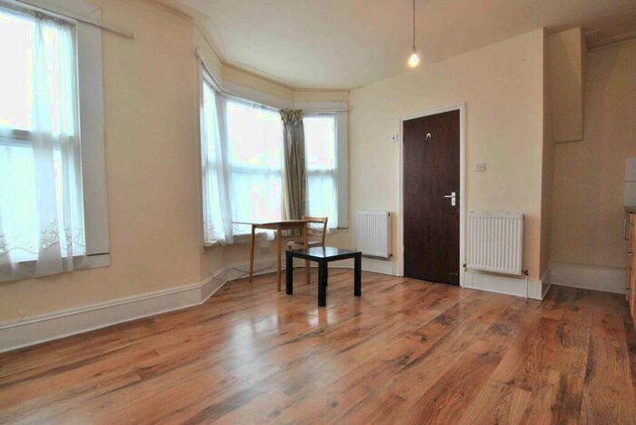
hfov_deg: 94.9
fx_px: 292
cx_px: 318
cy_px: 212
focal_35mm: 16
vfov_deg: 72.2
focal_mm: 11
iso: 400
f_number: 10
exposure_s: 1/50
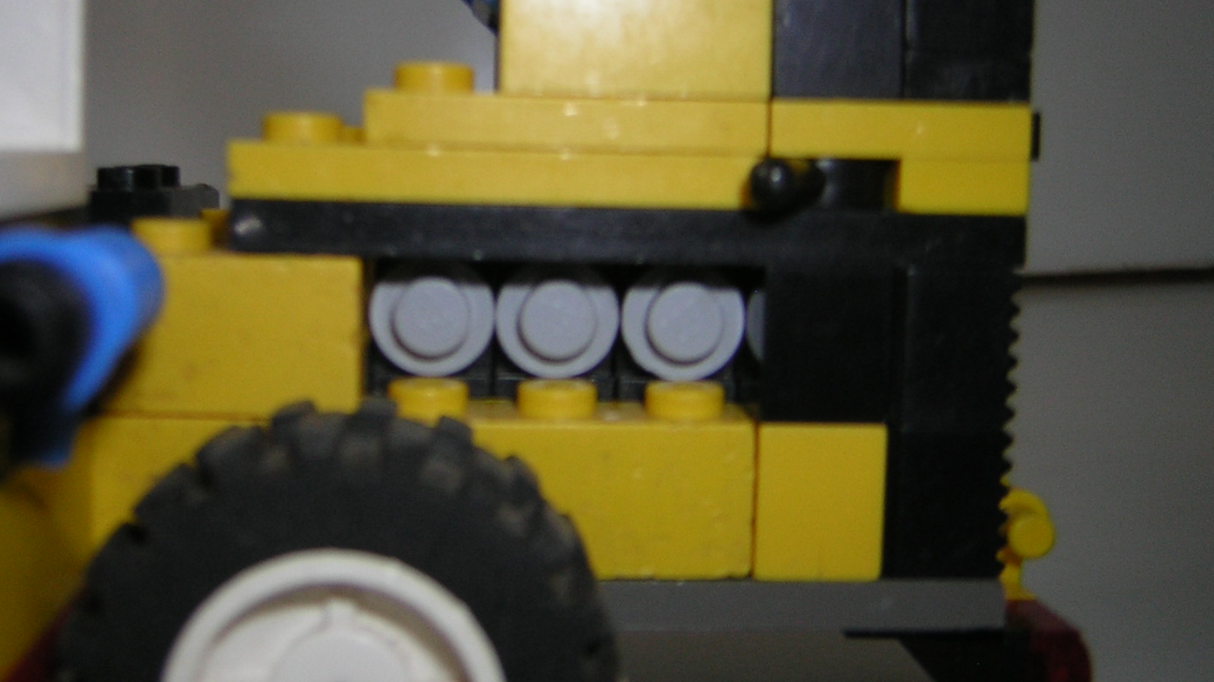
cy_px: 295
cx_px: 525
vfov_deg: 26.5
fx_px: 1448
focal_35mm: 45
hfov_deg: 45.4
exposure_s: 1/60.1
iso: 50
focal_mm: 4.7
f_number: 2.6
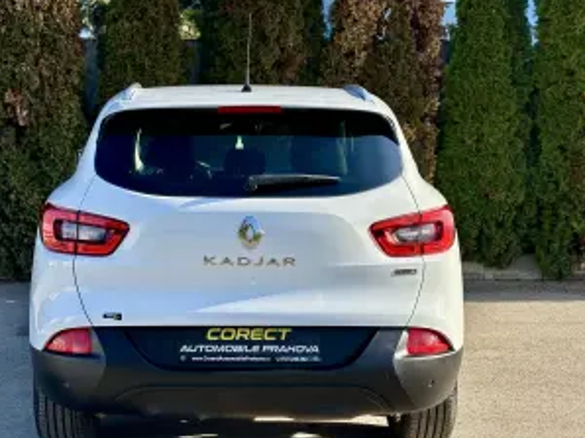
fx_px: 979
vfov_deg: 25.2
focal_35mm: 58
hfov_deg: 33.2
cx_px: 241
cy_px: 244
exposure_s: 1/2358
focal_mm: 6.86
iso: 64
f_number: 1.78
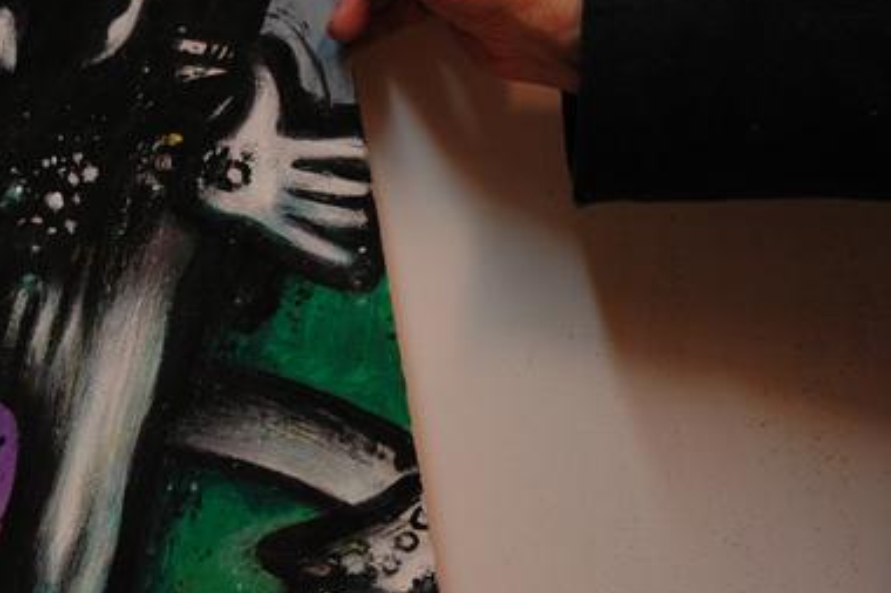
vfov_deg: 14.5
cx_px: 108
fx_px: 2326
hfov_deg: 21.3
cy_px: 301
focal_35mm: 94
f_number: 4
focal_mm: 31
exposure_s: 1/40
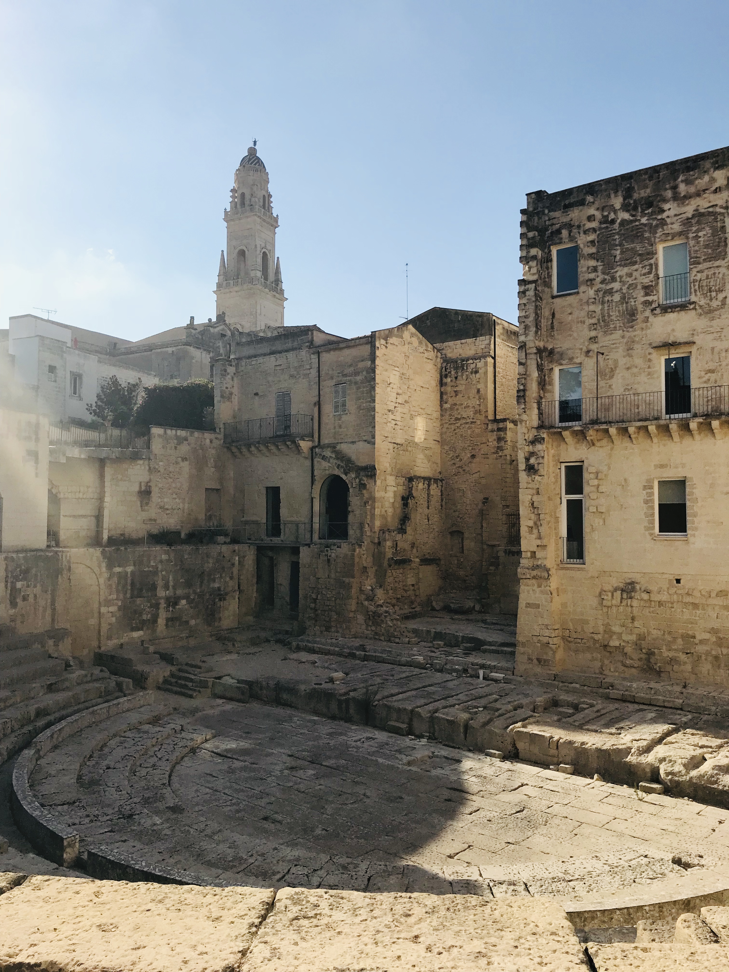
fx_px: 786
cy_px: 486
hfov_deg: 49.7
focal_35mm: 28
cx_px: 364
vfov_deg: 63.4
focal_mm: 3.99
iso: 20
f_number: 1.8
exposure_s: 1/4566
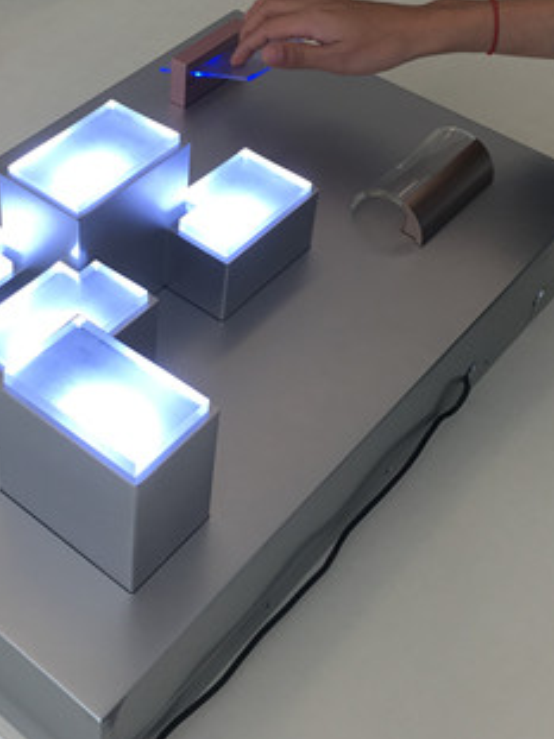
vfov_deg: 34.0
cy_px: 245
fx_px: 1196
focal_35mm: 56
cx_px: 181
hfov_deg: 25.9
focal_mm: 4.15
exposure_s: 1/100
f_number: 2.2
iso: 32
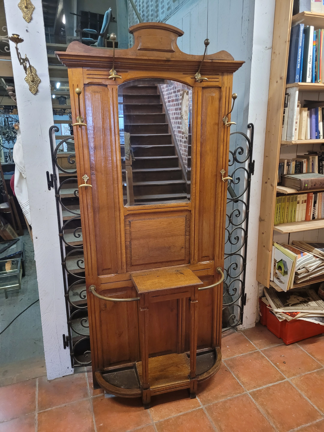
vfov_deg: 67.3
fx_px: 324
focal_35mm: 26
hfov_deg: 53.1
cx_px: 162
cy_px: 216
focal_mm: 5.4
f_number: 1.8
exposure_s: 1/50
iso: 640
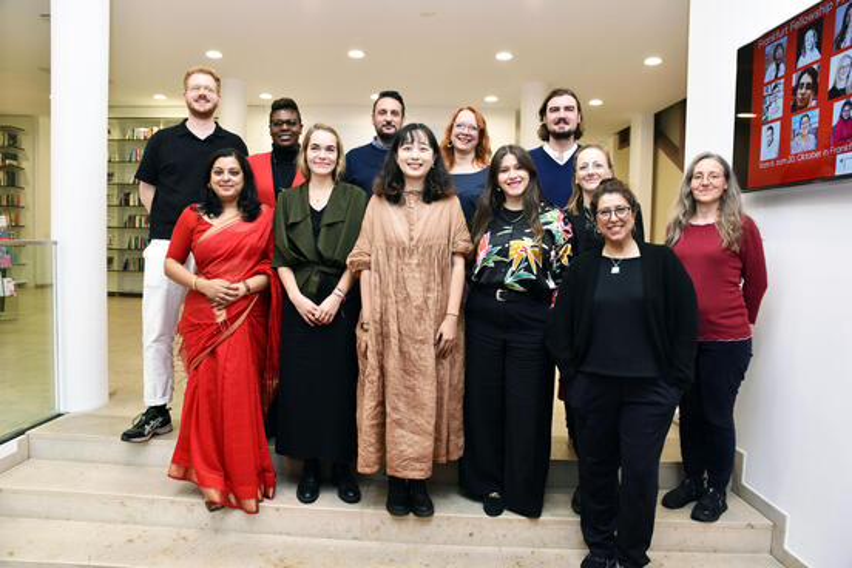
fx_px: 568
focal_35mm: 24
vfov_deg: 53.1
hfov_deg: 73.7
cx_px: 426
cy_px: 284
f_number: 5
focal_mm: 24
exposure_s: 1/125
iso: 800
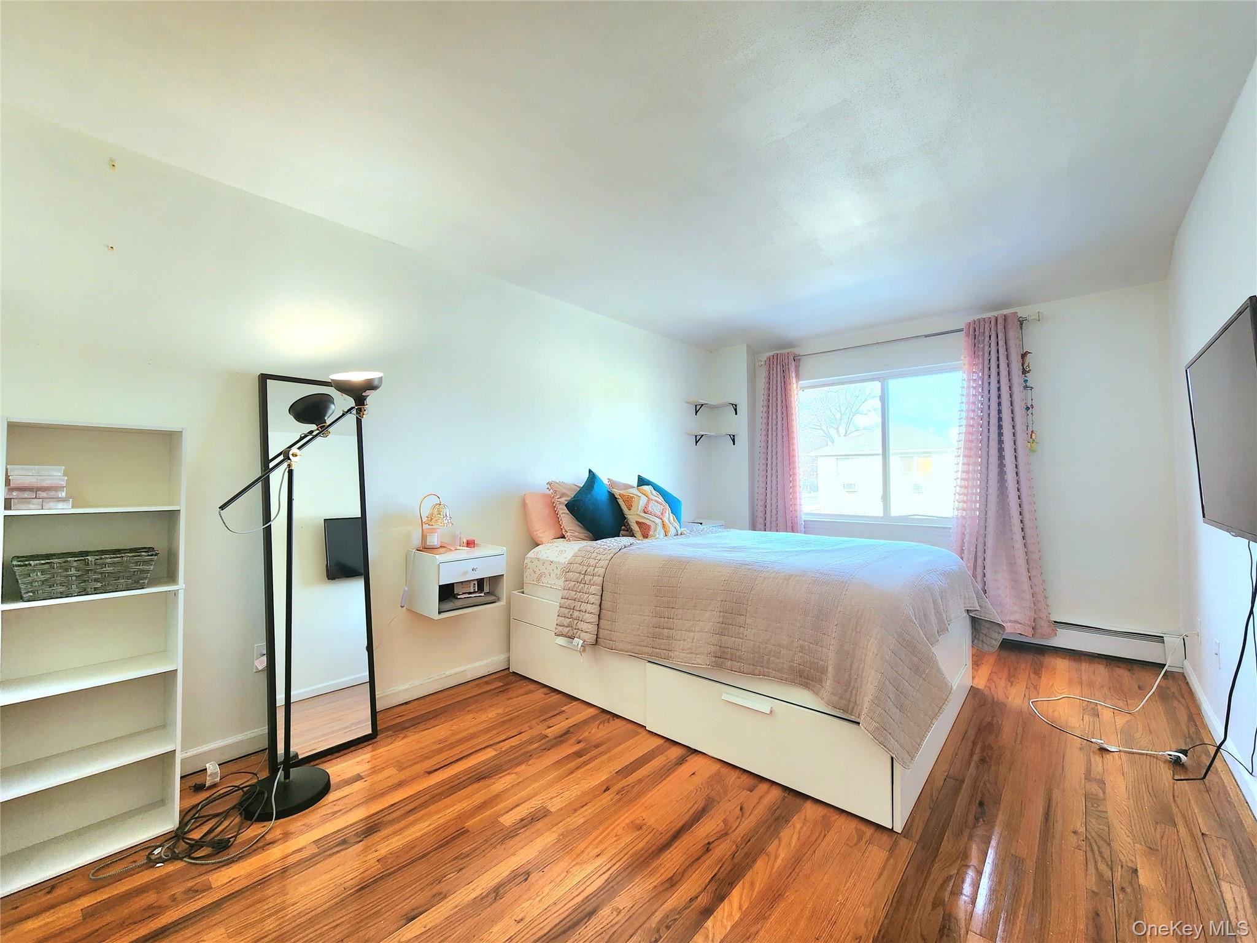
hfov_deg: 106.2
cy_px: 472
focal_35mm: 13
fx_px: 472
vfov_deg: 89.9
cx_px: 628
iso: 64
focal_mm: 2.2
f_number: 2.2
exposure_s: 1/60.2
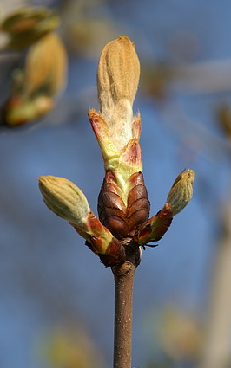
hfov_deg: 4.7
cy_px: 183
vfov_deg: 7.5
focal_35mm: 278
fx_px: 2797
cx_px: 119
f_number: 6.3
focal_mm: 180
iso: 200
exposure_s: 1/1000
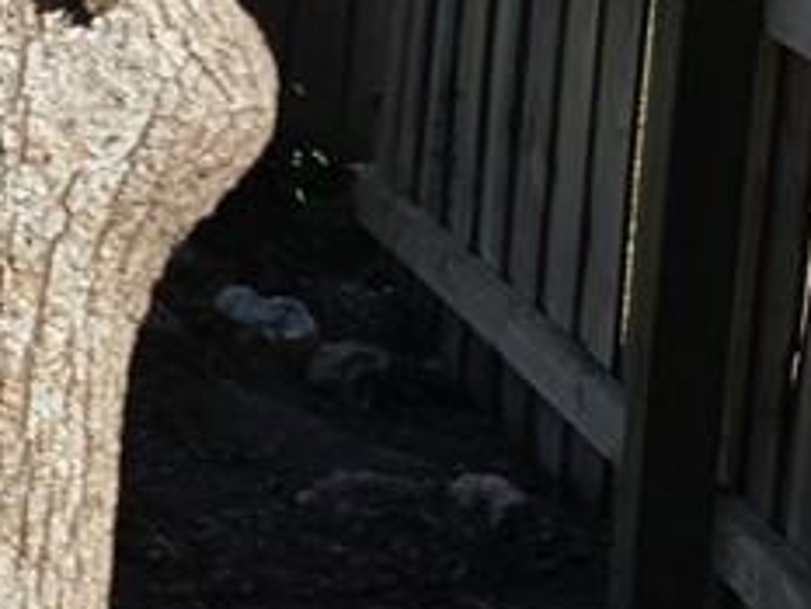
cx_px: -1859
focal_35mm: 158
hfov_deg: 9.1
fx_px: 3704
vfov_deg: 9.3
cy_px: -38
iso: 12
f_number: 1.7
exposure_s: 1/677
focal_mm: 6.3
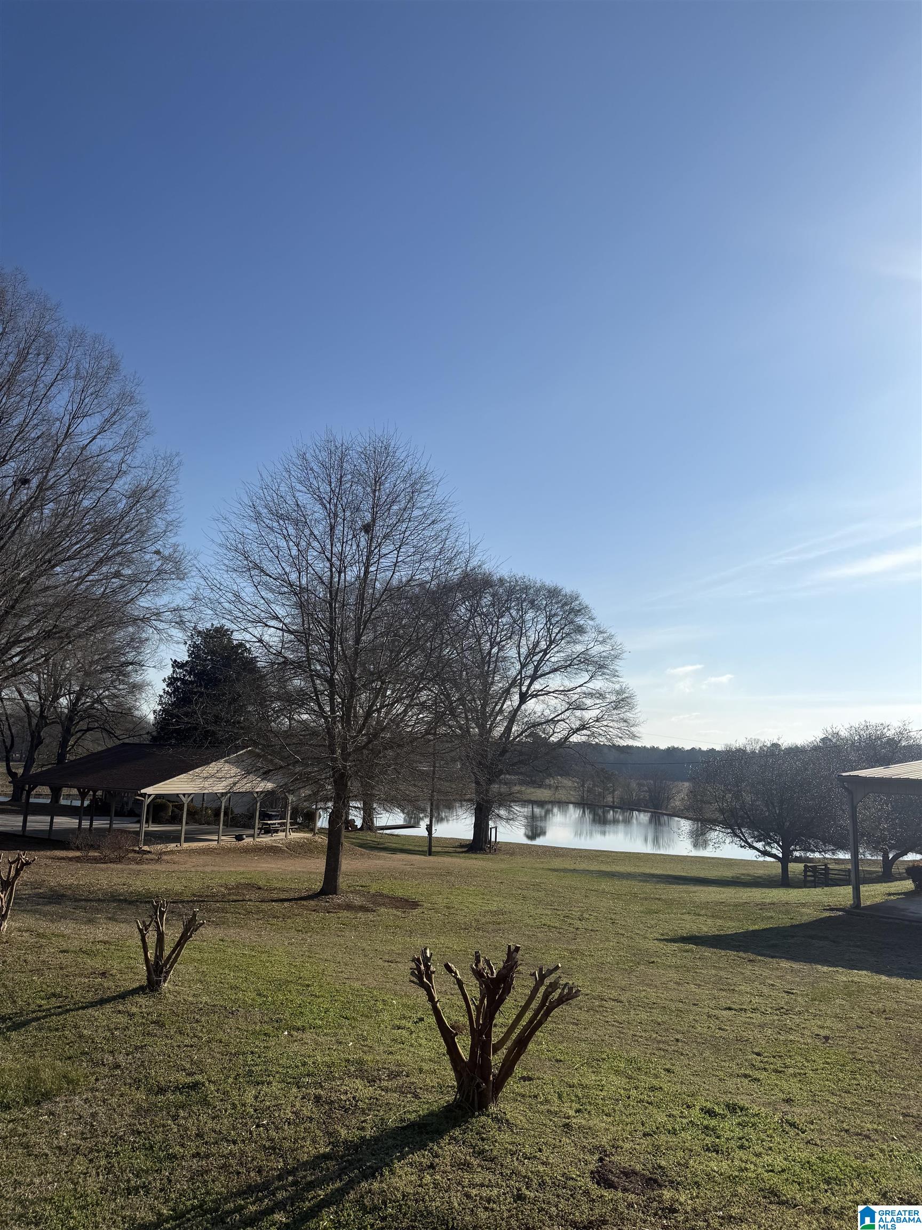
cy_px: 615
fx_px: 852
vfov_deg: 71.6
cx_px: 461
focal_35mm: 24
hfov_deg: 56.8
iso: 80
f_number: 1.78
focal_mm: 6.76
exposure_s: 1/6711
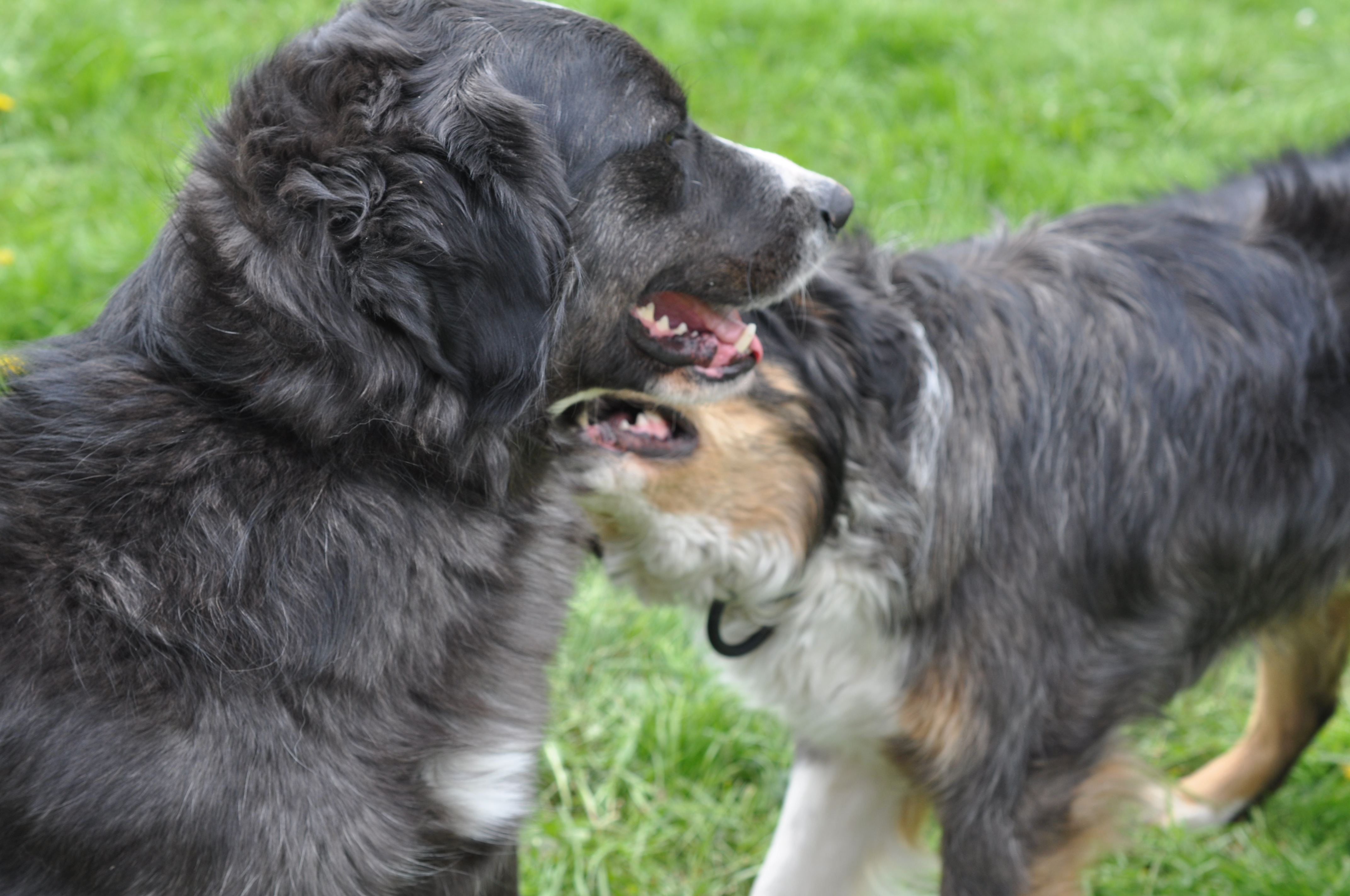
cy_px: 448
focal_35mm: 60
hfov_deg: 33.4
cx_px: 675
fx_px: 2247
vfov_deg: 22.6
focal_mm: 40
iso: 200
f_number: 6.3
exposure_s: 1/160
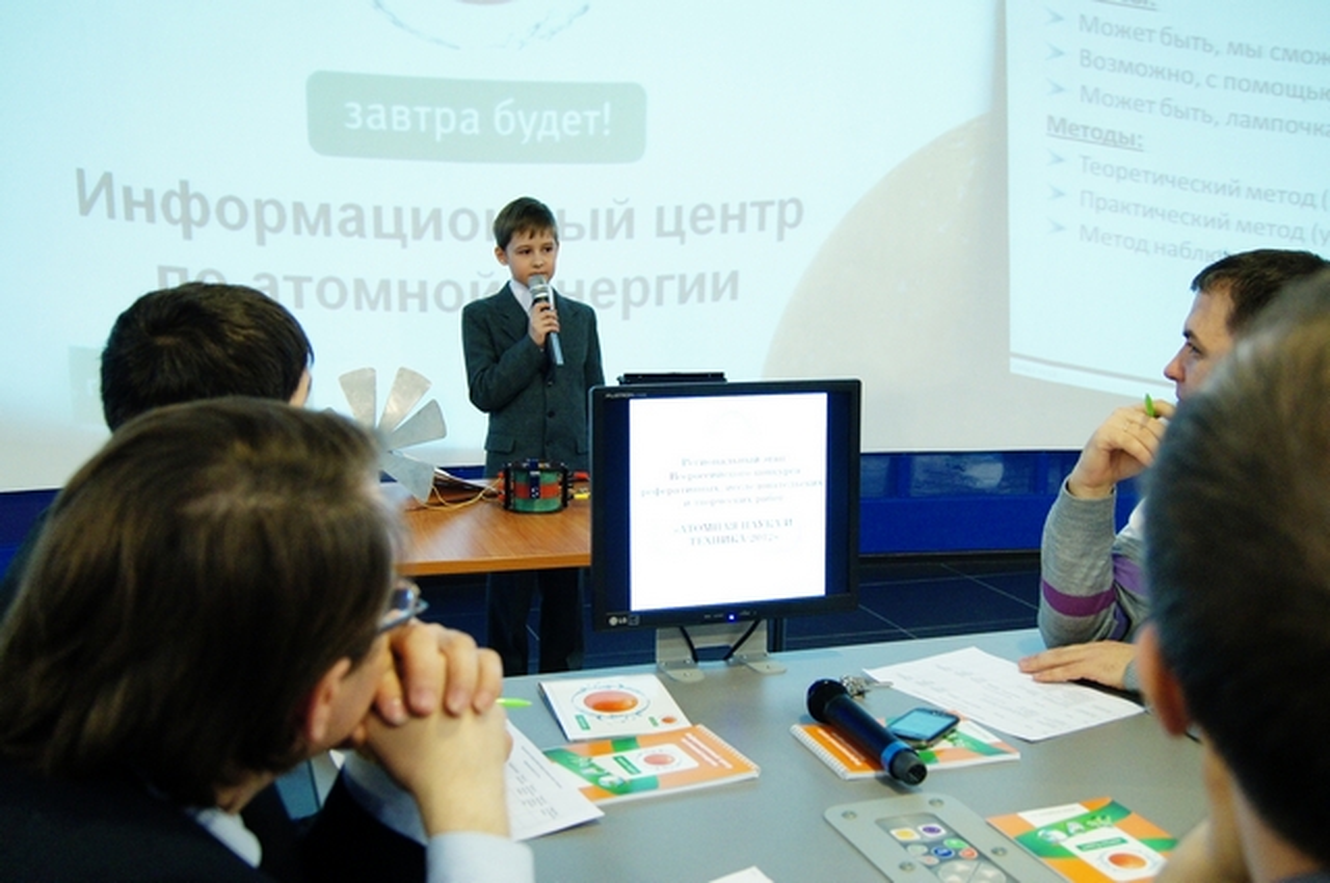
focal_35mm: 39
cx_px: 665
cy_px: 442
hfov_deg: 49.6
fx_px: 1439
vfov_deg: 34.1
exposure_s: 1/30
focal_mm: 26
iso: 1600
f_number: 4
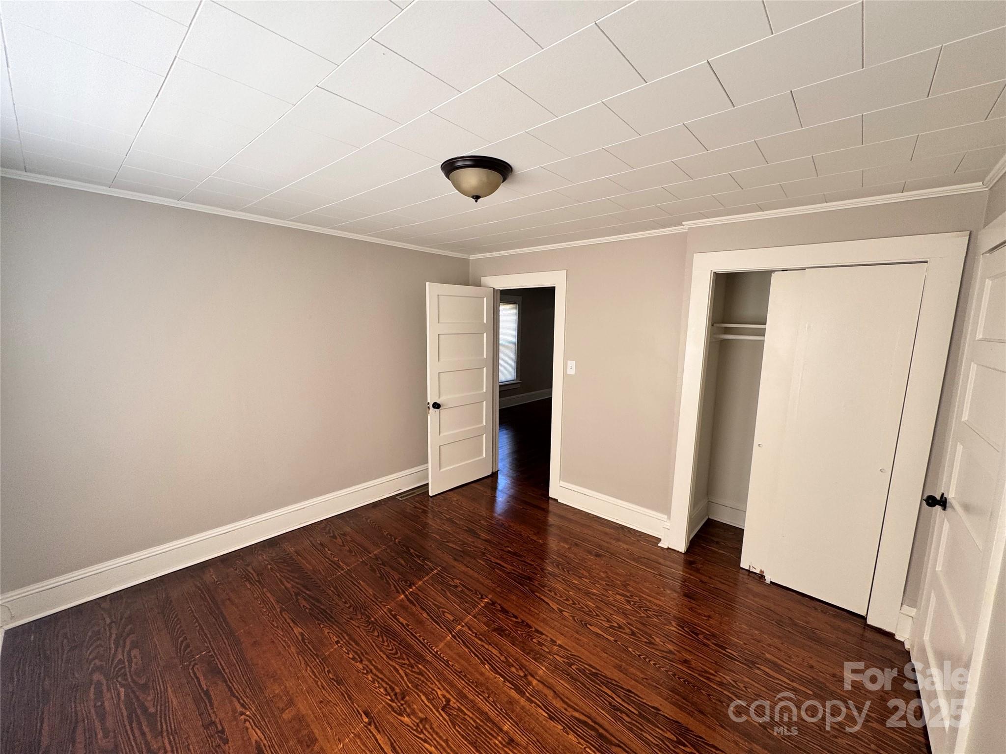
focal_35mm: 14
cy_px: 377
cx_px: 503
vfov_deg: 85.7
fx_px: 407
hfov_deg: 102.1
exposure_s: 1/99
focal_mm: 2.22
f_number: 2.2
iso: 64
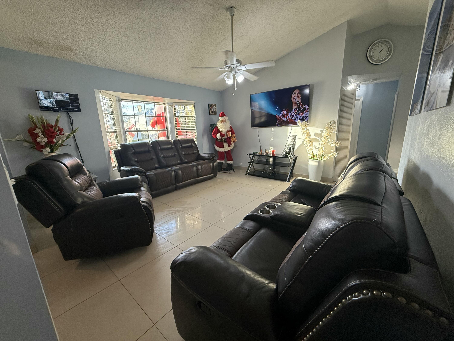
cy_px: 170
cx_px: 227
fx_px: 184
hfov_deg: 102.1
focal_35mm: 14
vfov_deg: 85.7
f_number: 2.2
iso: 200
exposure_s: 1/120
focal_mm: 2.22
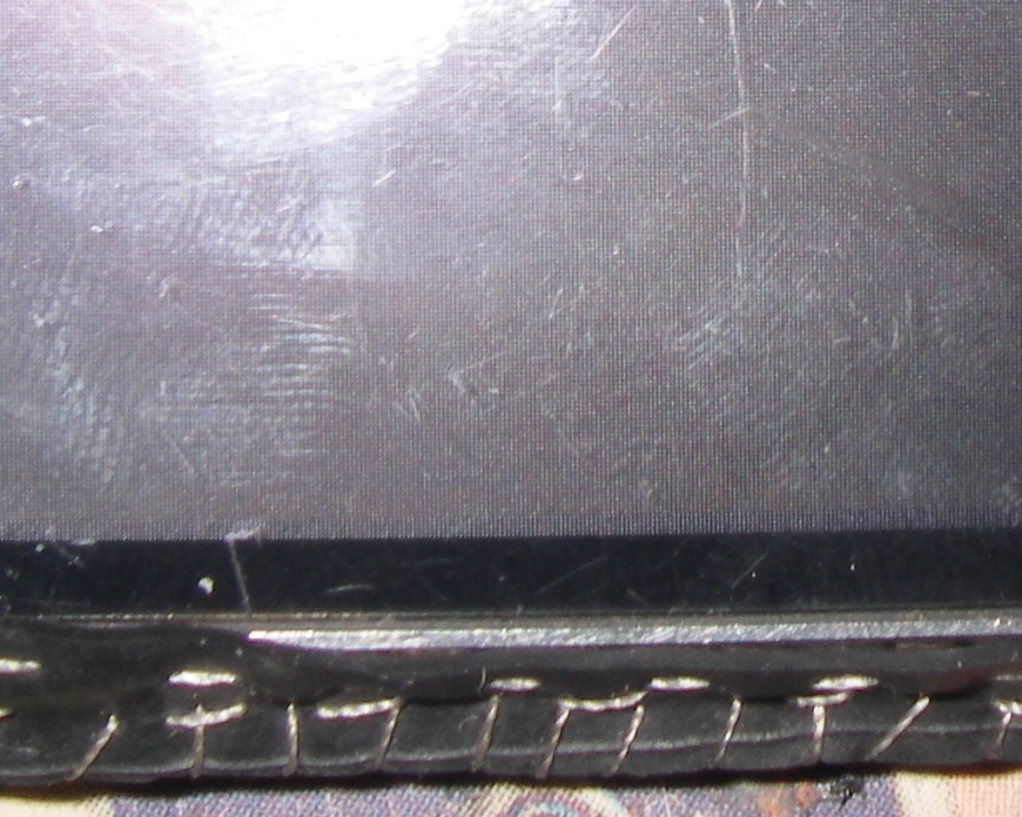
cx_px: 952
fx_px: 3630
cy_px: -279
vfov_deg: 12.4
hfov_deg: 15.8
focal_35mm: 120
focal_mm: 6.3
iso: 64
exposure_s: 1/40
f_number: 6.6
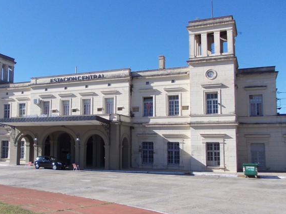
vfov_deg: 37.7
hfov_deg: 48.3
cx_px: 99
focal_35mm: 38
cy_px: 113
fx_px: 314
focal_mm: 4
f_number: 5.4
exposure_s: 1/320
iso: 80
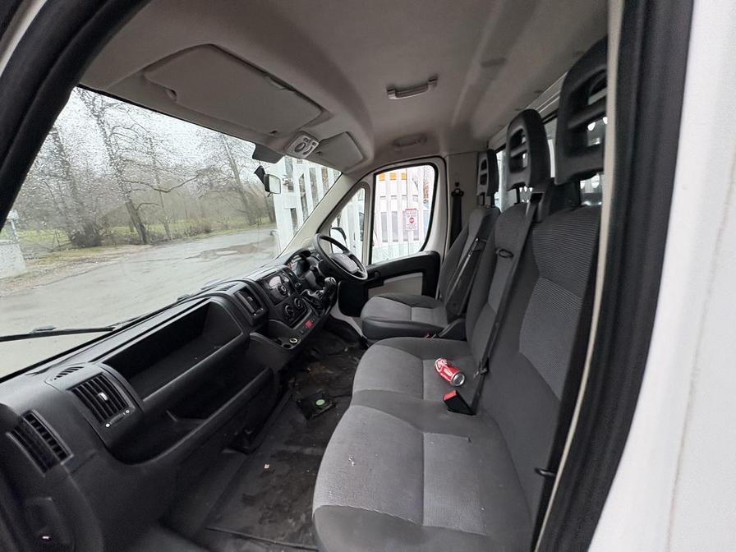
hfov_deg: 102.1
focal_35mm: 14
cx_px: 368
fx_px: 298
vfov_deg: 85.7
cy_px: 276
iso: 200
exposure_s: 1/99
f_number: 2.2
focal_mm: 2.22
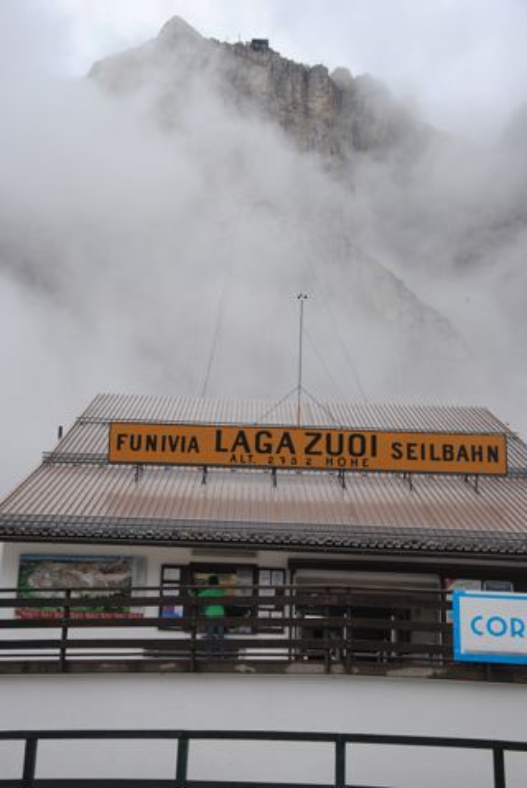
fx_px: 1314
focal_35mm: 60
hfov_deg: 22.7
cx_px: 264
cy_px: 394
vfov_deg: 33.4
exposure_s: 1/125
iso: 100
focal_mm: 40
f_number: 6.3
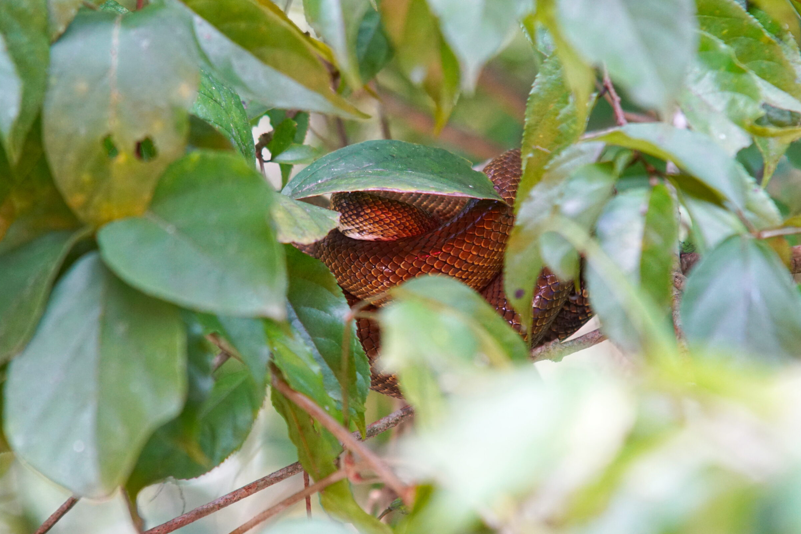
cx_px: 404
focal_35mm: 318
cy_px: 269
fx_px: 7075
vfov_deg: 4.3
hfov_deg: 6.5
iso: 1250
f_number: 4
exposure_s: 1/320
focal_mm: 200
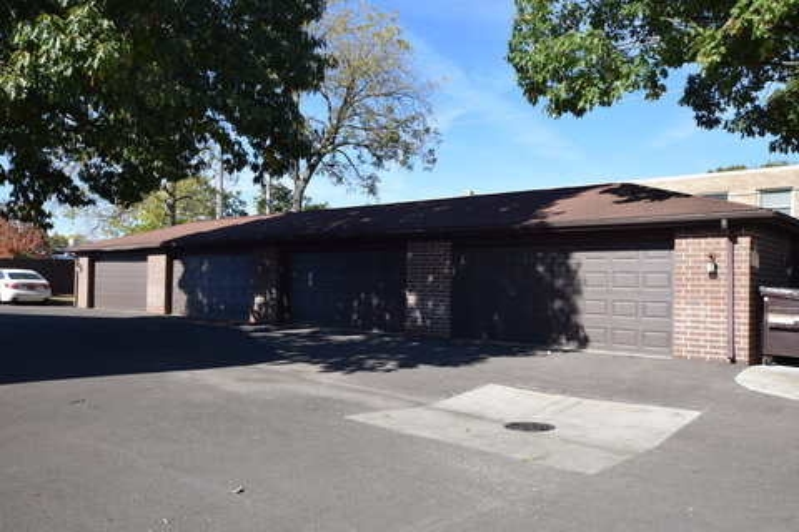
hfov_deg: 61.9
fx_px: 666
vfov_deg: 43.6
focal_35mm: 30
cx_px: 400
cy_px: 266
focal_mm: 20
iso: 200
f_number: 8
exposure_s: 1/250
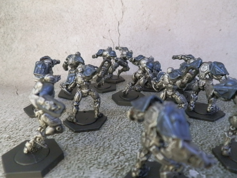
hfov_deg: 63.4
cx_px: 118
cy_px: 89
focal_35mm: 28
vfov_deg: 49.7
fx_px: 192
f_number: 3.1
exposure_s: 1/100
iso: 400
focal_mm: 5
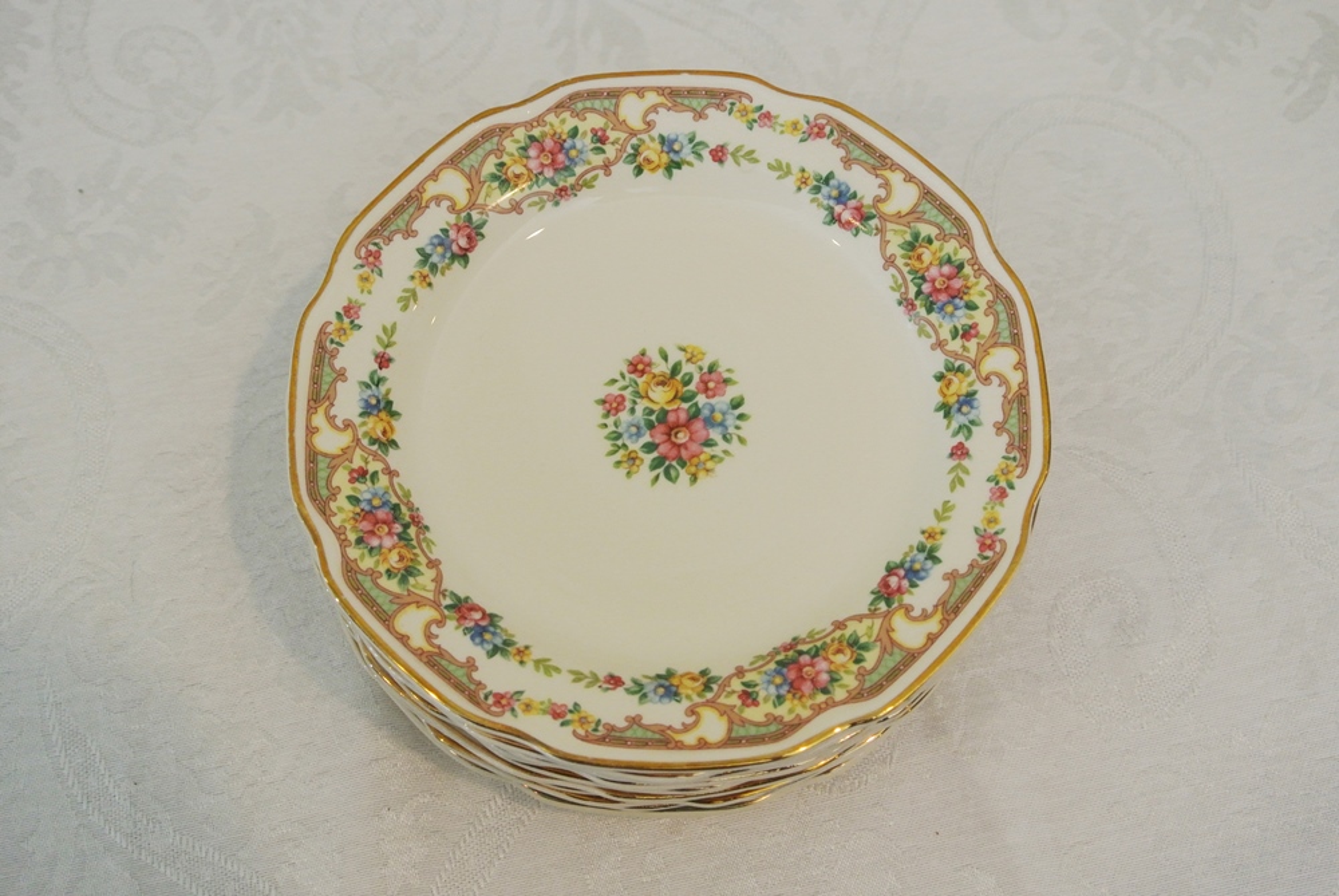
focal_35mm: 47
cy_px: 448
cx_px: 670
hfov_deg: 41.9
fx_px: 1750
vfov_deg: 28.7
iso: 500
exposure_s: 1/60
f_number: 4.5
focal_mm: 17.5
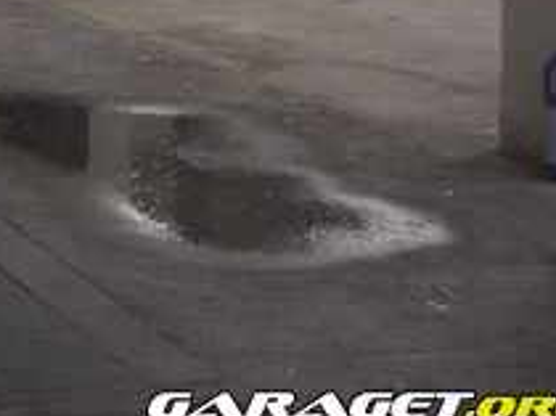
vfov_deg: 12.2
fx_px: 1861
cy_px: -204
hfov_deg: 15.8
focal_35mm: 116
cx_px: -246
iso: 800
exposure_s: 1/30
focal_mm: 7.9
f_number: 2.8
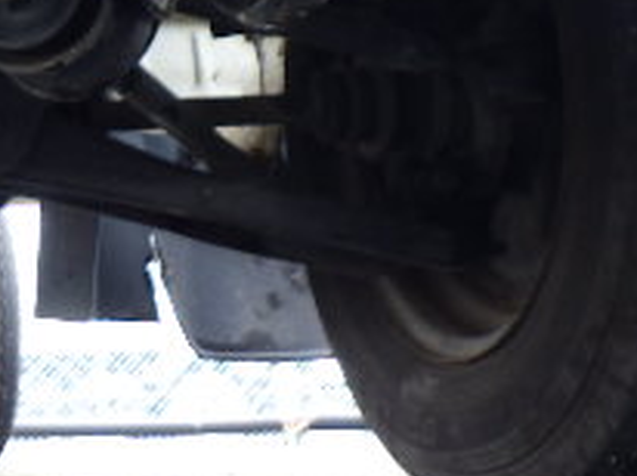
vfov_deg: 16.8
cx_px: -303
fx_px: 1599
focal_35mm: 87
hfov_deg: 19.7
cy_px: 77
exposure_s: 1/80
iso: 125
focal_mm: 5
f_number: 3.5
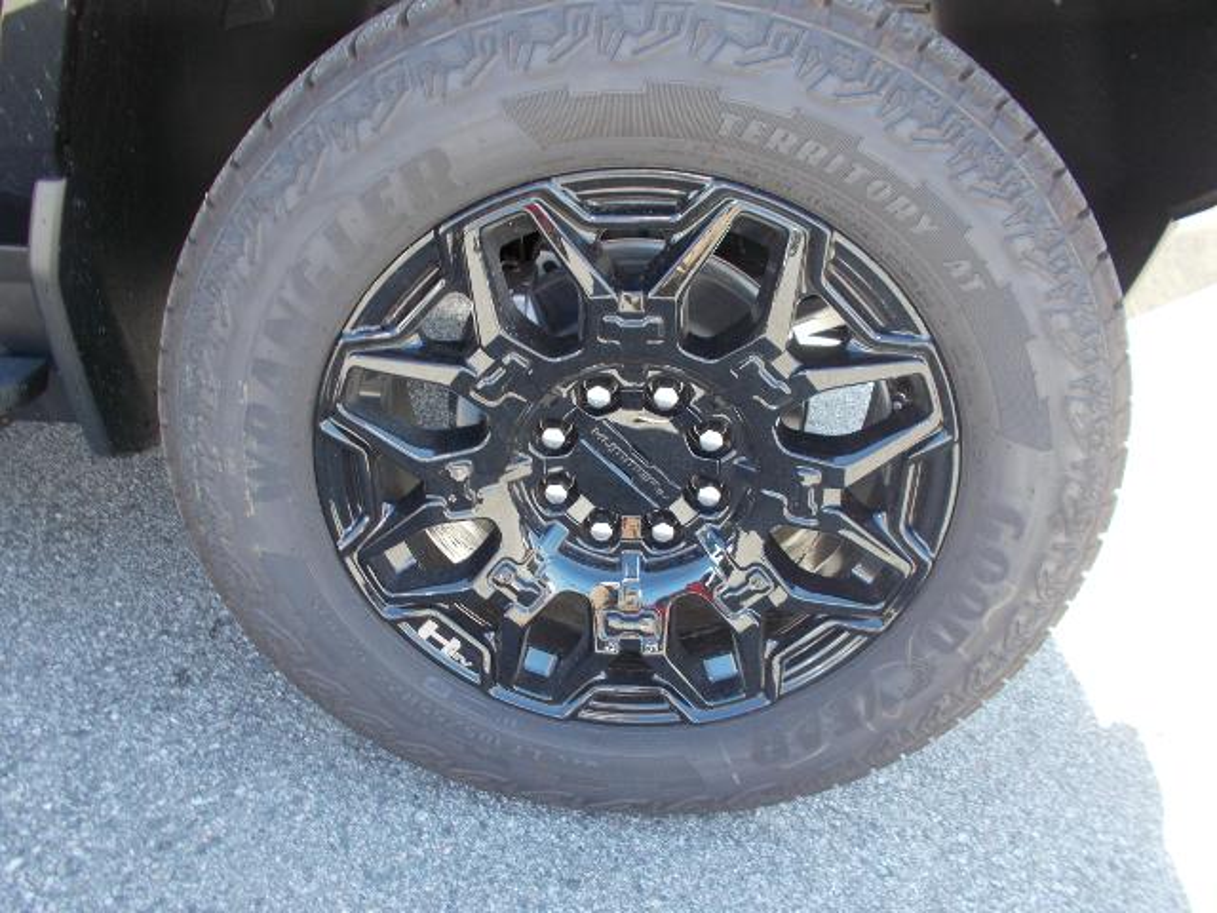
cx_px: 608
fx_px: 914
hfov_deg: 67.3
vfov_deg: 53.1
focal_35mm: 26
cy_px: 456
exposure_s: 1/40
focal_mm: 4.6
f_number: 3.2
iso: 80
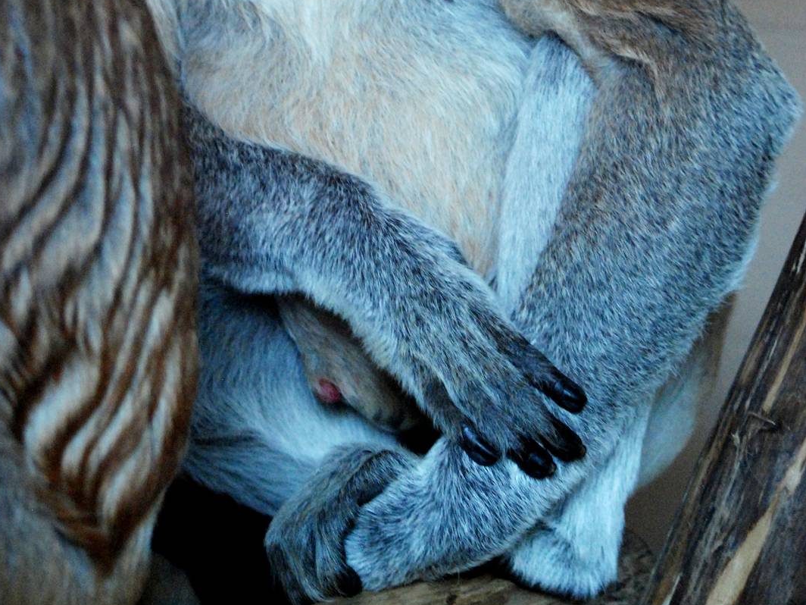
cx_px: 401
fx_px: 3539
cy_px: 54
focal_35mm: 152
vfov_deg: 9.7
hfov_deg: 13.0
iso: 1600
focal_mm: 70
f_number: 4
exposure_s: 1/160
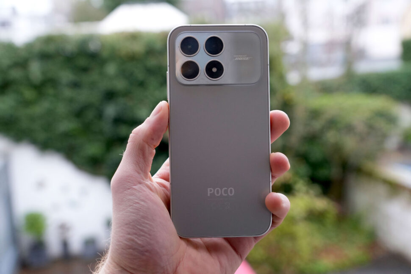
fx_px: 582
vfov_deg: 26.5
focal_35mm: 51
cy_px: 137
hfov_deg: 38.9
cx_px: 206
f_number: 4
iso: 1600
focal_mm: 34
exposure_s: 1/160
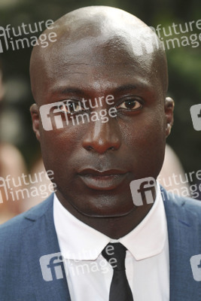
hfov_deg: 6.3
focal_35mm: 218
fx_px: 1820
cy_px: 150
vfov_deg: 9.5
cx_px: 100
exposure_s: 1/160
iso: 400
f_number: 5
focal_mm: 145
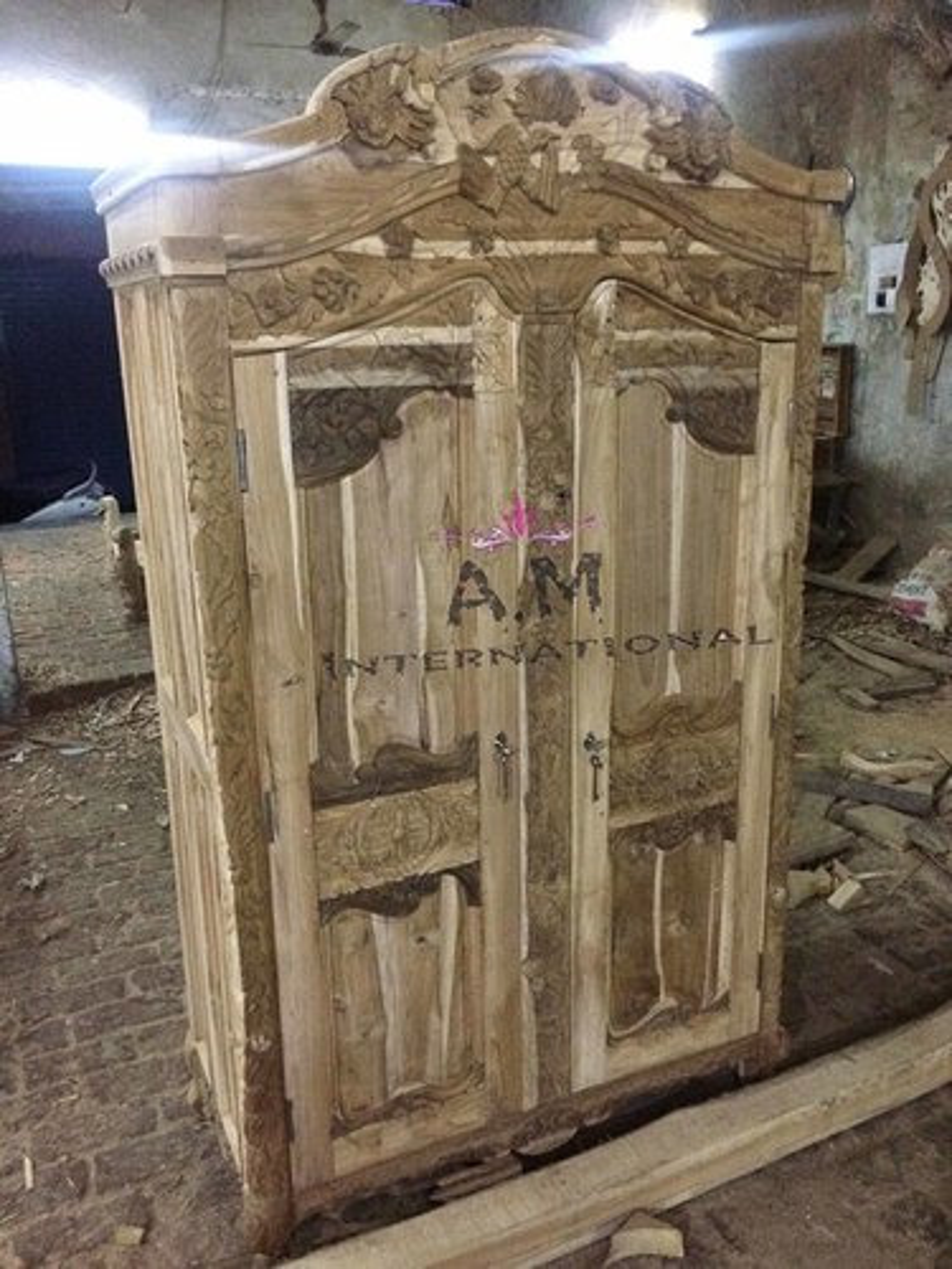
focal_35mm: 29
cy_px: 634
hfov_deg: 48.2
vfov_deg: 61.7
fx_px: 1063
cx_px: 476
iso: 640
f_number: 2.2
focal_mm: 4.15
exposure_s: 1/17
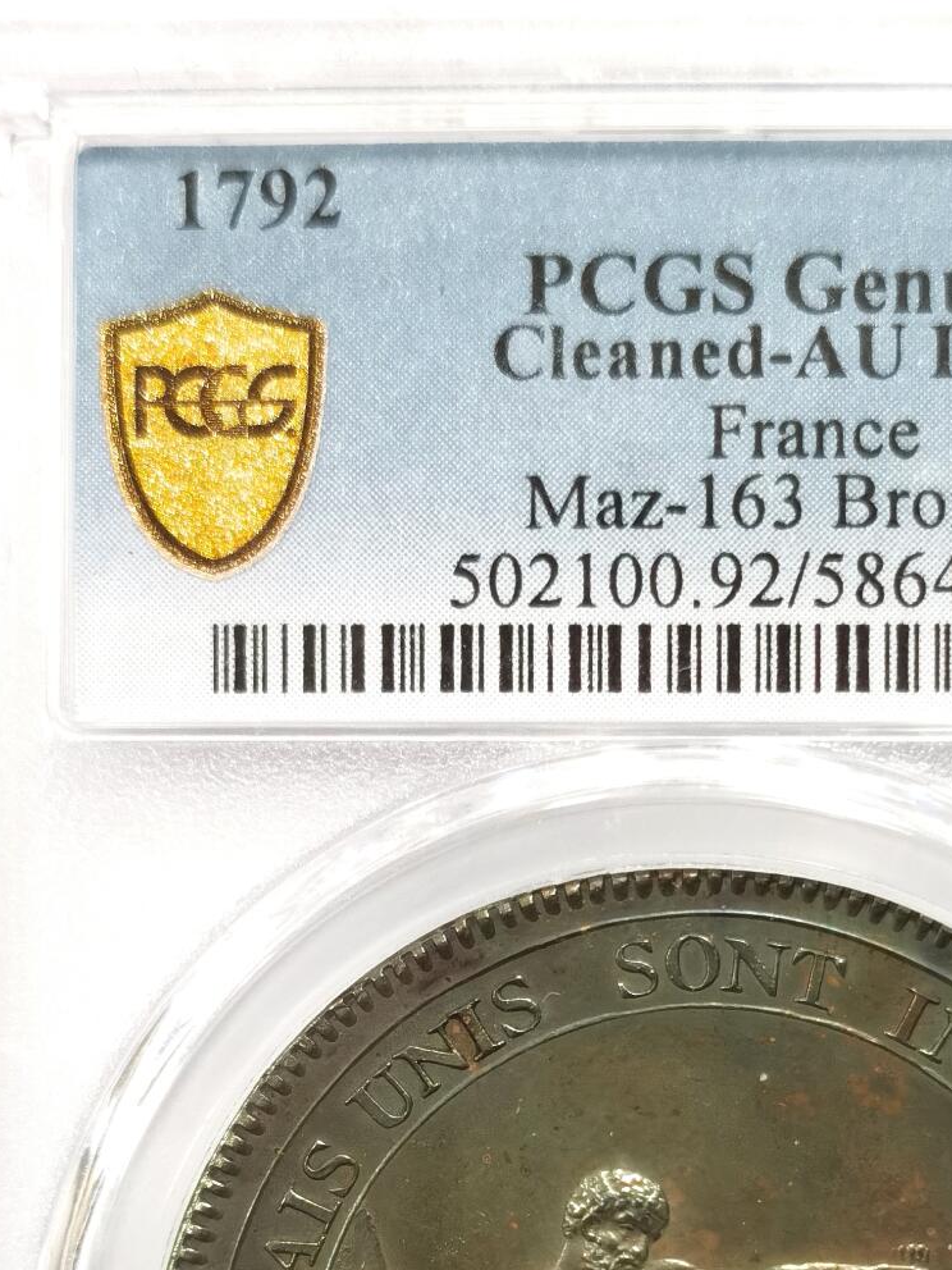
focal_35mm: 98
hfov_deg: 15.0
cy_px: 1091
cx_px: 687
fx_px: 3594
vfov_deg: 19.7
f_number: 16
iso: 250
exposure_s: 1/100
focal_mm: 5.56
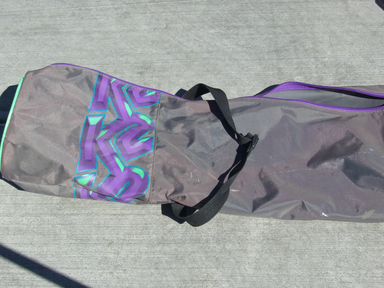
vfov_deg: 26.6
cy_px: 144
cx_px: 192
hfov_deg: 34.9
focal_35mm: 55
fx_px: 610
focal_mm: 11.5
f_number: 6.8
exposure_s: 1/200
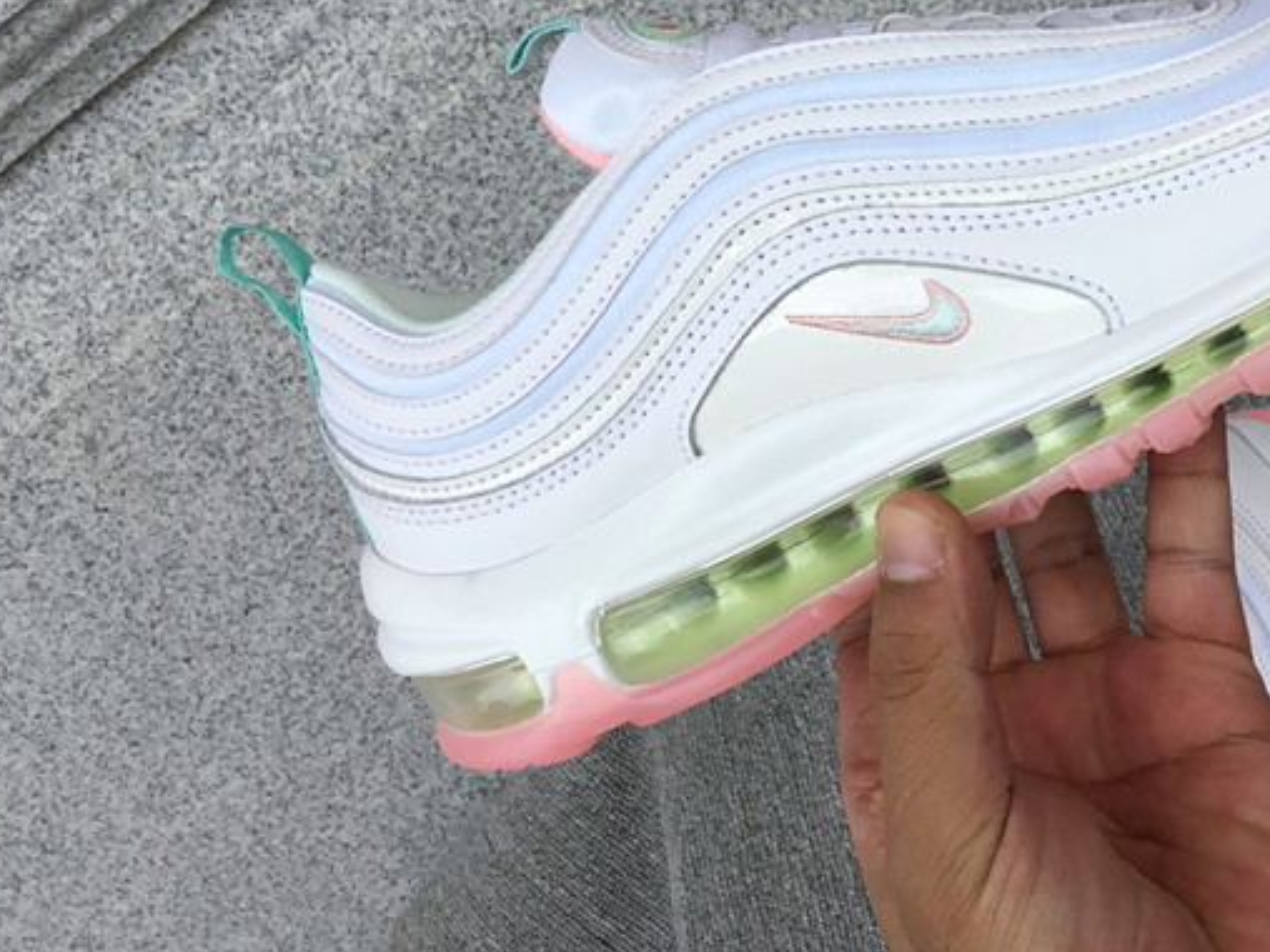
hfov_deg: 34.3
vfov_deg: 26.1
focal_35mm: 55
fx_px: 2017
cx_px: 934
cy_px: 199
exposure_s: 1/637
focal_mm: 3.3
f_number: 2.4
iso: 25
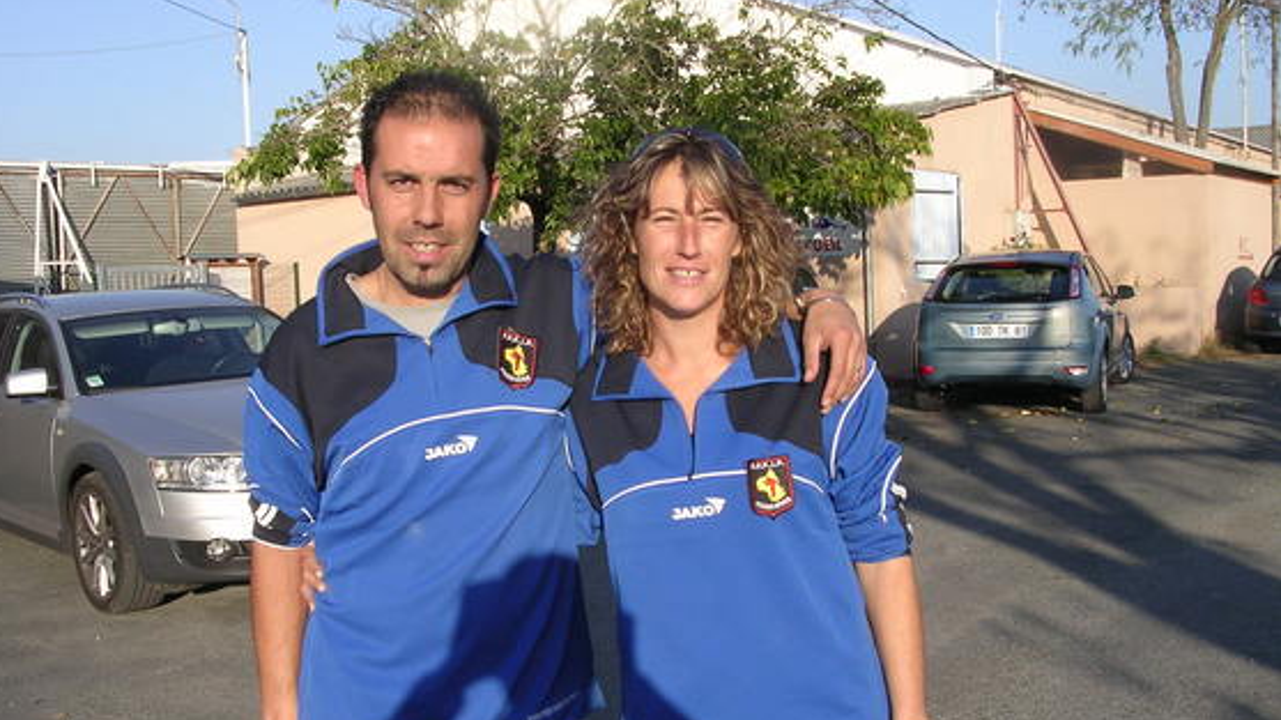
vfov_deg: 28.3
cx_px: 634
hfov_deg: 48.4
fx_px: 1426
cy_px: 427
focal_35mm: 42
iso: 100
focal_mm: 5.8
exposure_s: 1/202
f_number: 5.6
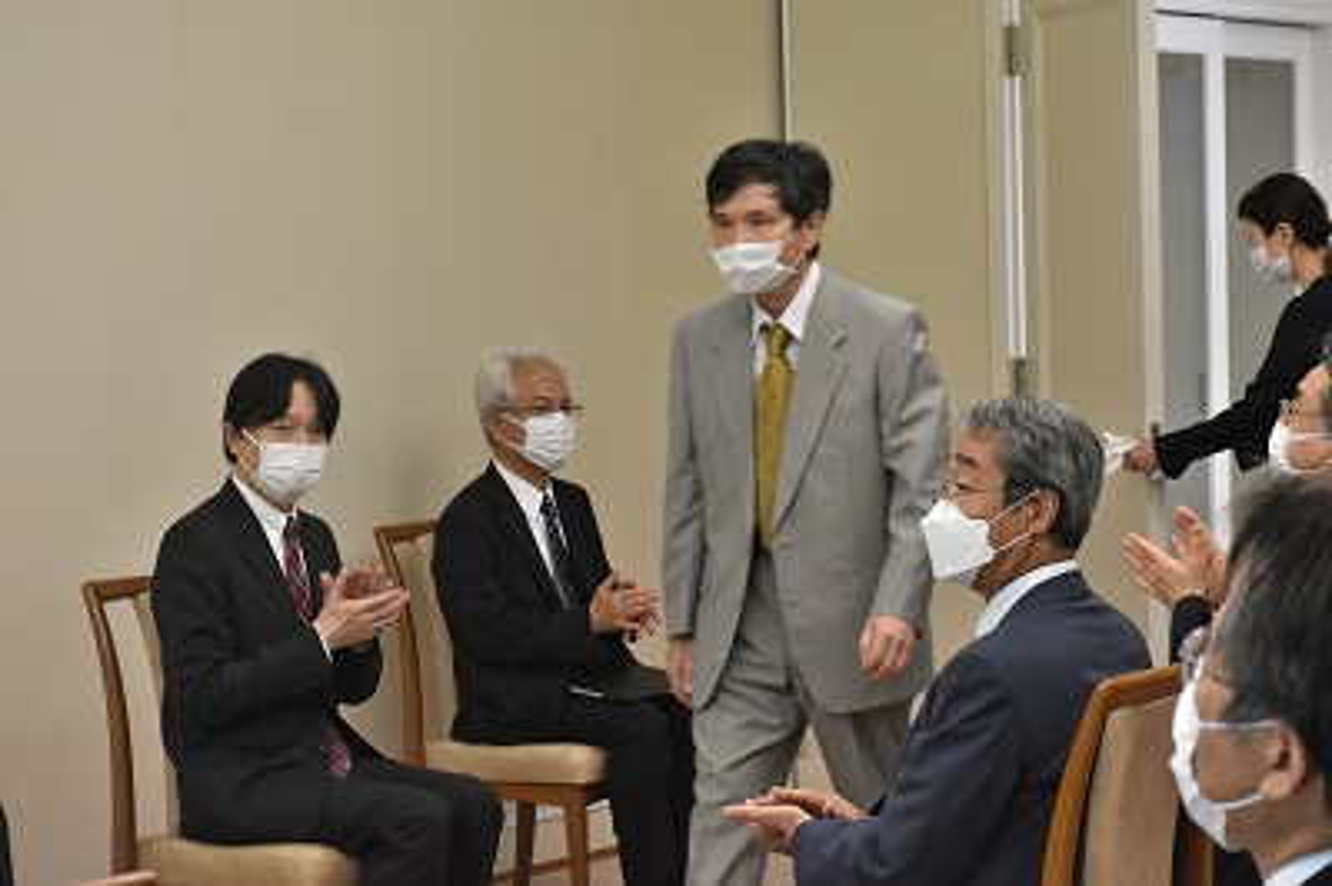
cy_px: 443
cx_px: 666
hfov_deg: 20.6
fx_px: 3660
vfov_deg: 13.8
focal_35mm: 99
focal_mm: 66
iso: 1600
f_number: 8
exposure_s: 1/100
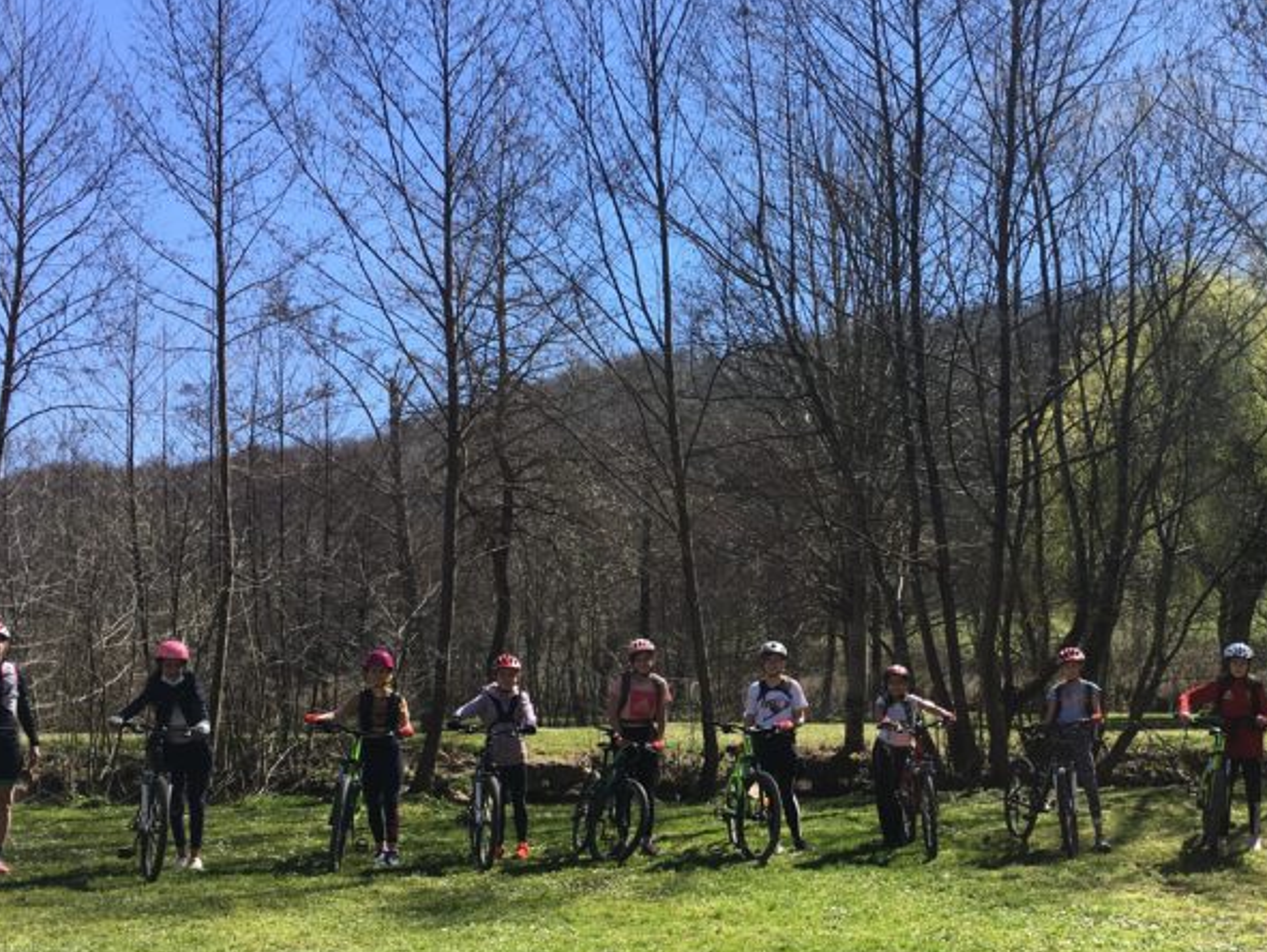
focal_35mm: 46
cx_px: 830
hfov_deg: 40.8
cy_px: 667
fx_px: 1685
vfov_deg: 31.2
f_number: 2.2
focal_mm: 4.15
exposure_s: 1/1054
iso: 25
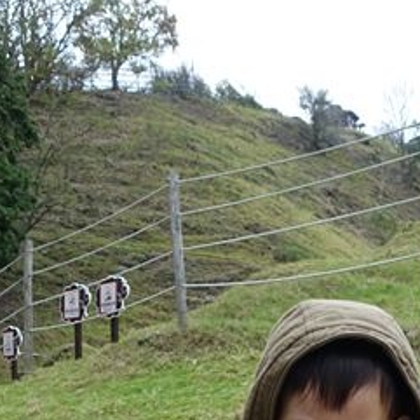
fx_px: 755
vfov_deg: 26.3
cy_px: 549
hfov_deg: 30.6
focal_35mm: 55
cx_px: 313
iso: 125
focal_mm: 8.8
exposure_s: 1/125
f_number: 4
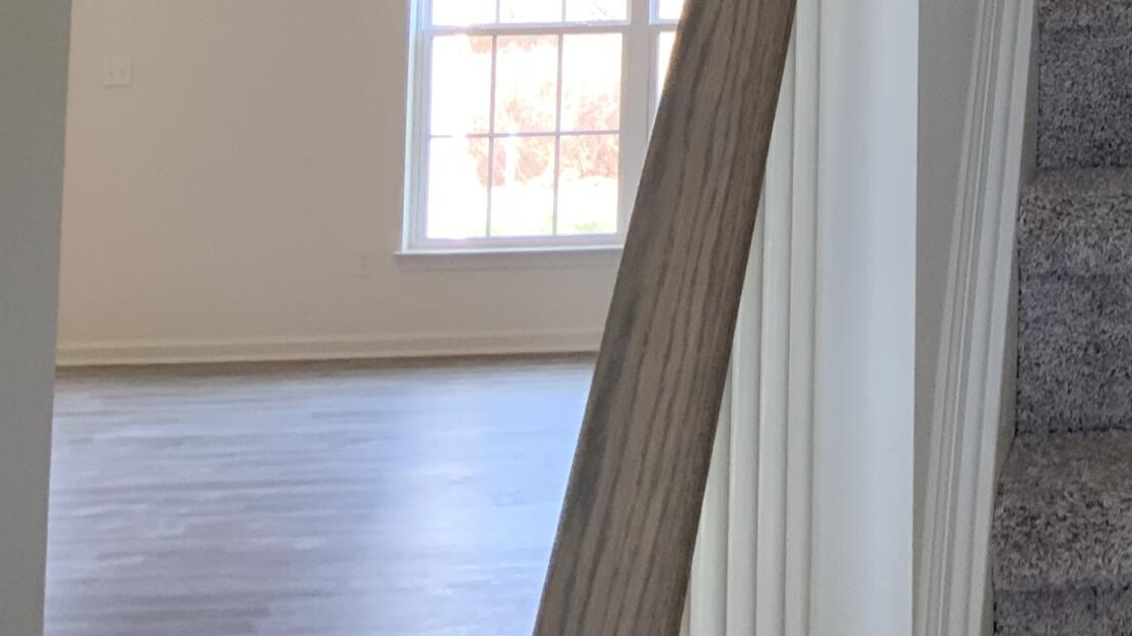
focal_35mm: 85
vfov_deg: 13.3
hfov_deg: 22.6
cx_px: 1437
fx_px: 2551
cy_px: -368
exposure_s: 1/60
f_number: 1.8
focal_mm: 3
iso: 80
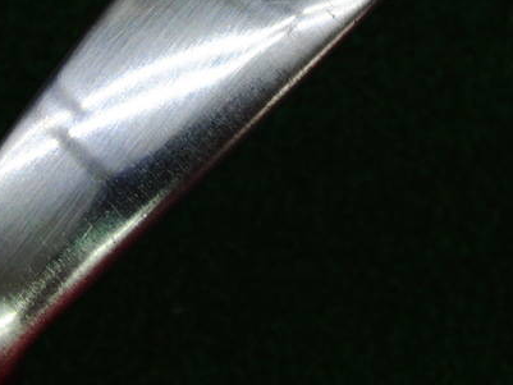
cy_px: 88
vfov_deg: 24.5
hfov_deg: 32.5
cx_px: 189
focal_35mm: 59
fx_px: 875
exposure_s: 1/80
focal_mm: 6.42
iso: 125
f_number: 3.6
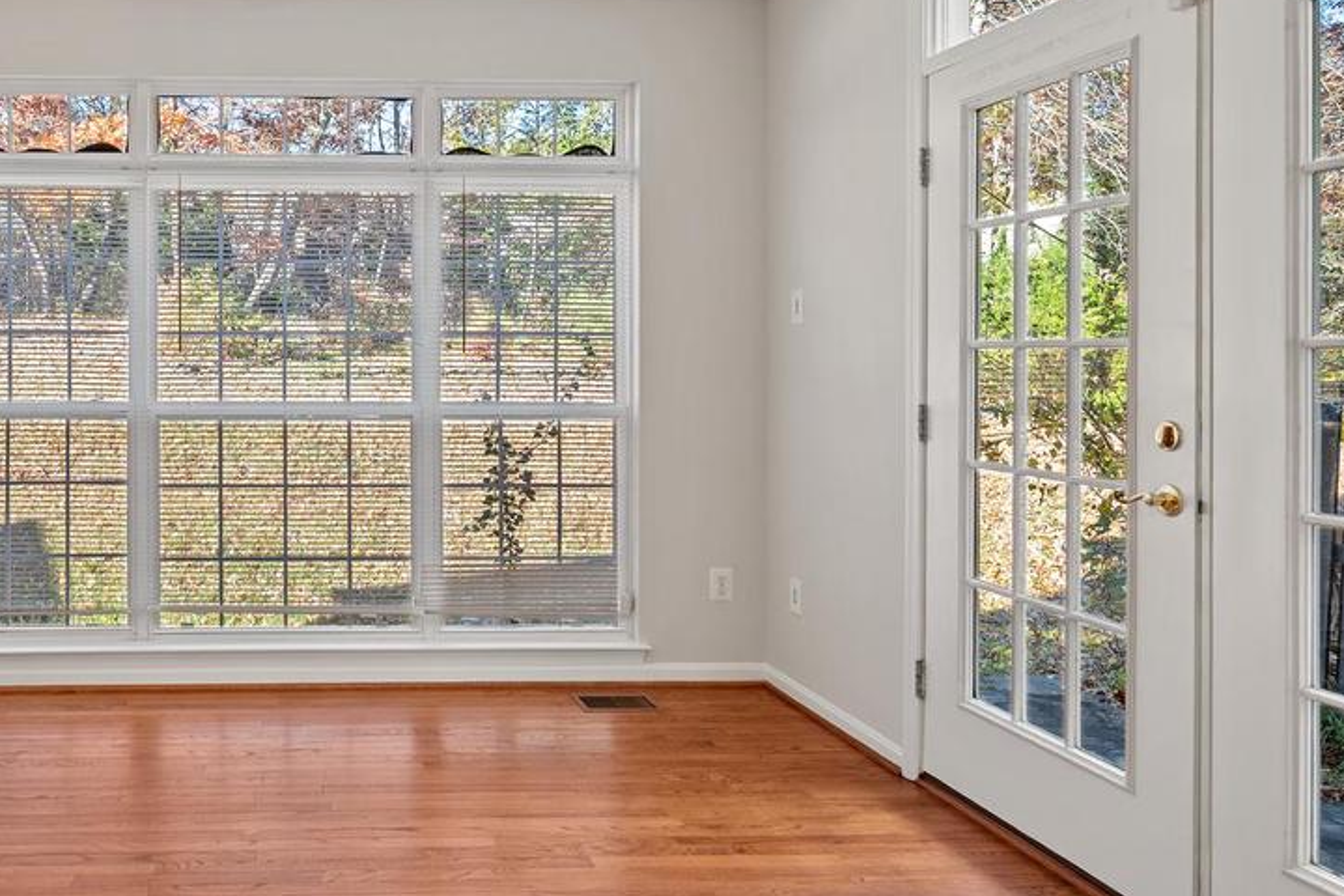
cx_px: 282
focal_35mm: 28
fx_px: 1045
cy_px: 303
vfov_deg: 45.7
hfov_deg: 60.6
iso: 100
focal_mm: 14
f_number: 4
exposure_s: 1/20
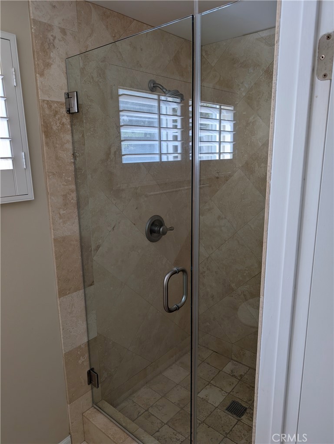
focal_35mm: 24
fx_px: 308
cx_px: 167
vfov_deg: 71.5
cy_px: 222
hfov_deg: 56.9
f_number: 1.68
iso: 20
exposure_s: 1/36.4
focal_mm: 6.9
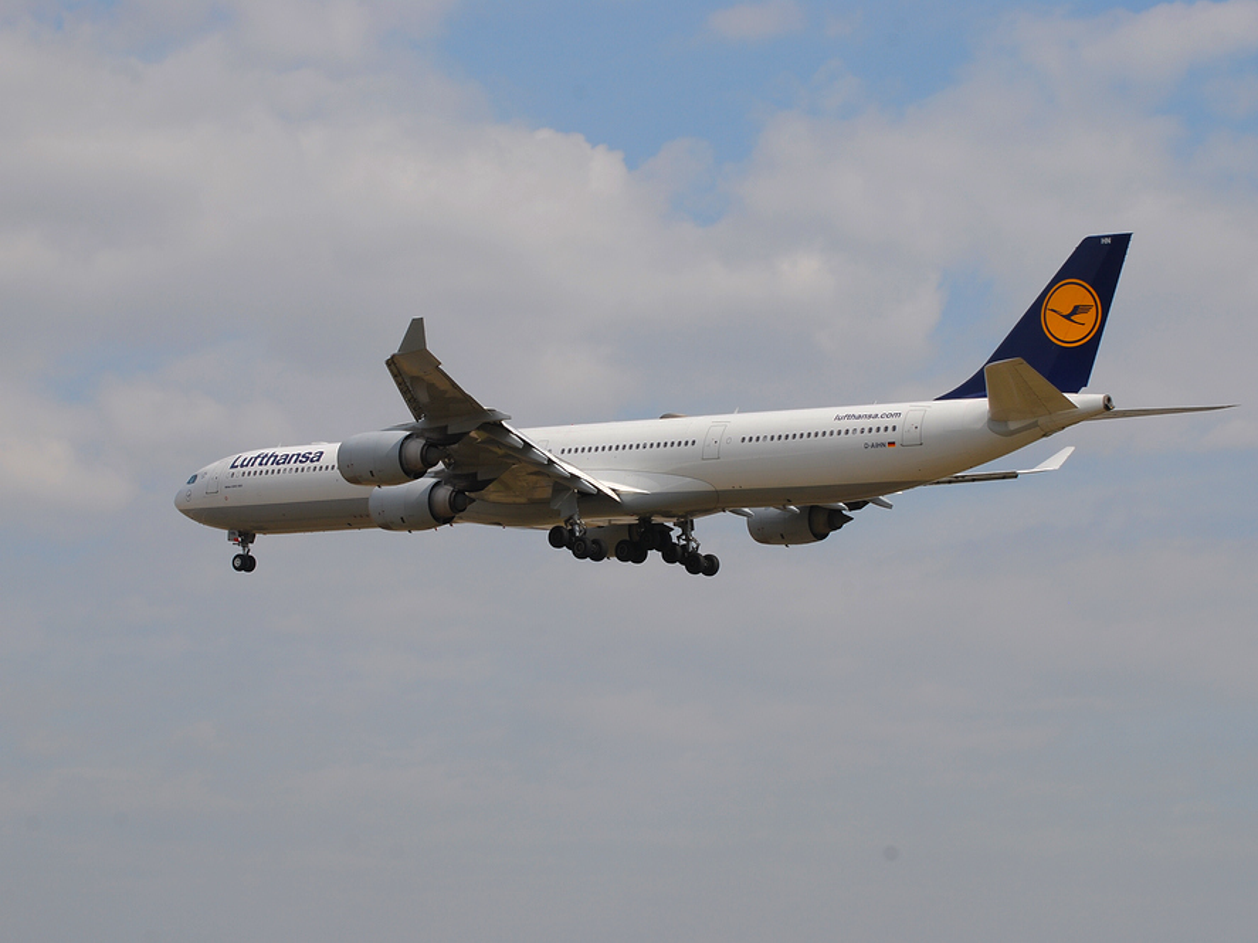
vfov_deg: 13.0
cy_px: 472
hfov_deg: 17.3
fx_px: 4142
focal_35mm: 114
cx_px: 630
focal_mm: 70
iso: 100
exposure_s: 1/250
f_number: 11
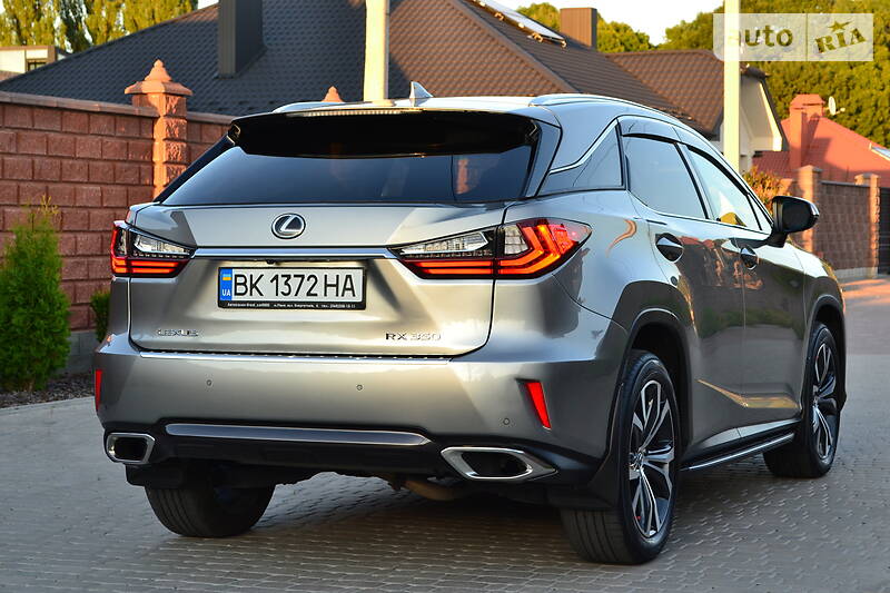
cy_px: 296
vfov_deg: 16.5
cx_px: 445
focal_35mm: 82
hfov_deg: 24.6
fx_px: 2039
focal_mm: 55
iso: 400
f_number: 8
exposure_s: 1/60
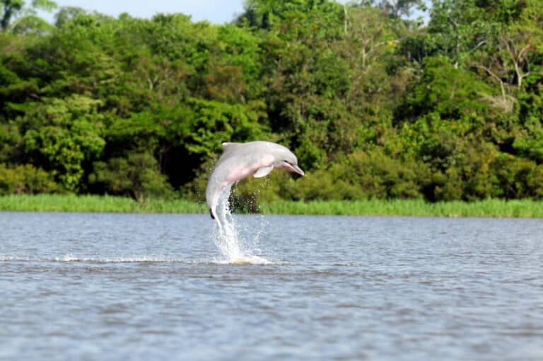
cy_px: 180
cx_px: 272
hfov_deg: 4.2
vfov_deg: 2.8
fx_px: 7457
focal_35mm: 495
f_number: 9
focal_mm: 330
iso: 640
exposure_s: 1/1250
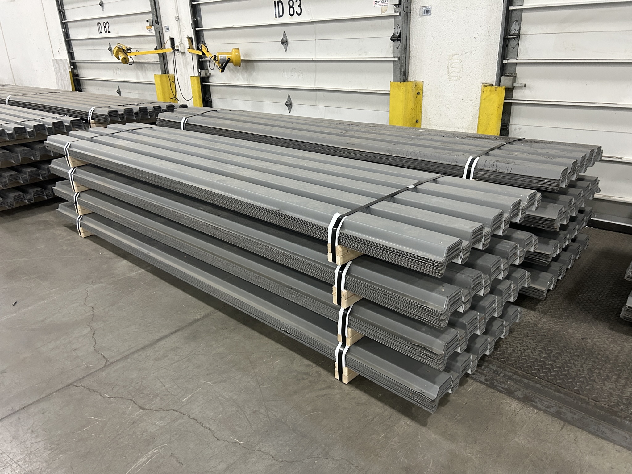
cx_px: 316
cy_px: 237
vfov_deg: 53.1
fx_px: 475
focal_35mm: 26
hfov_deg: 67.3
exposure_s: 1/60
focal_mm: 5.7
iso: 250
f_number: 1.5
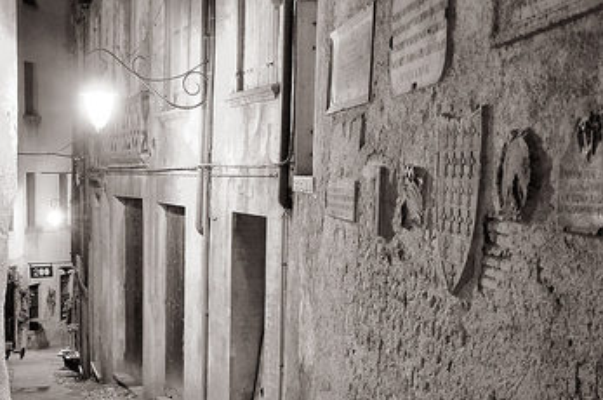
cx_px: 146
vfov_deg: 23.6
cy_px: 275
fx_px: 953
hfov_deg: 34.3
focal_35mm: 57
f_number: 3.8
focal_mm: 22
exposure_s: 1/5
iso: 800
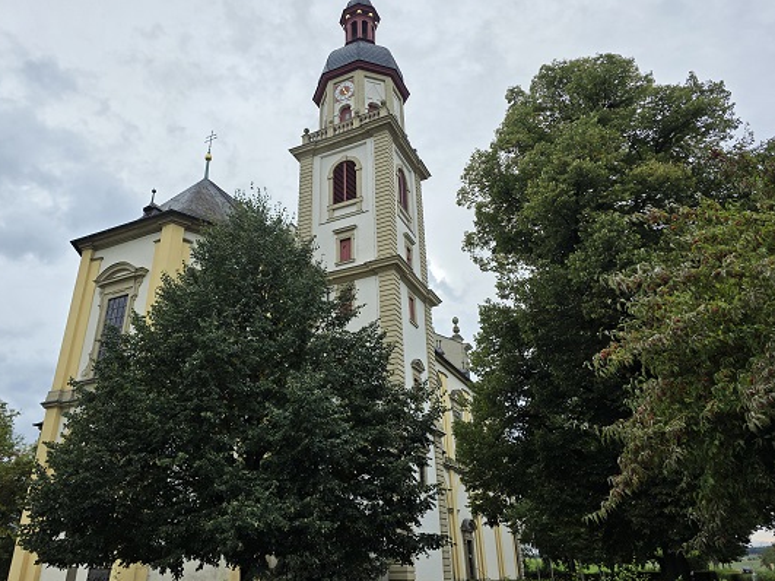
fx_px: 582
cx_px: 347
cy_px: 280
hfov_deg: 67.1
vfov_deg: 53.0
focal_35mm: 26
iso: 80
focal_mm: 6.3
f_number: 1.7
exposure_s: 1/3598
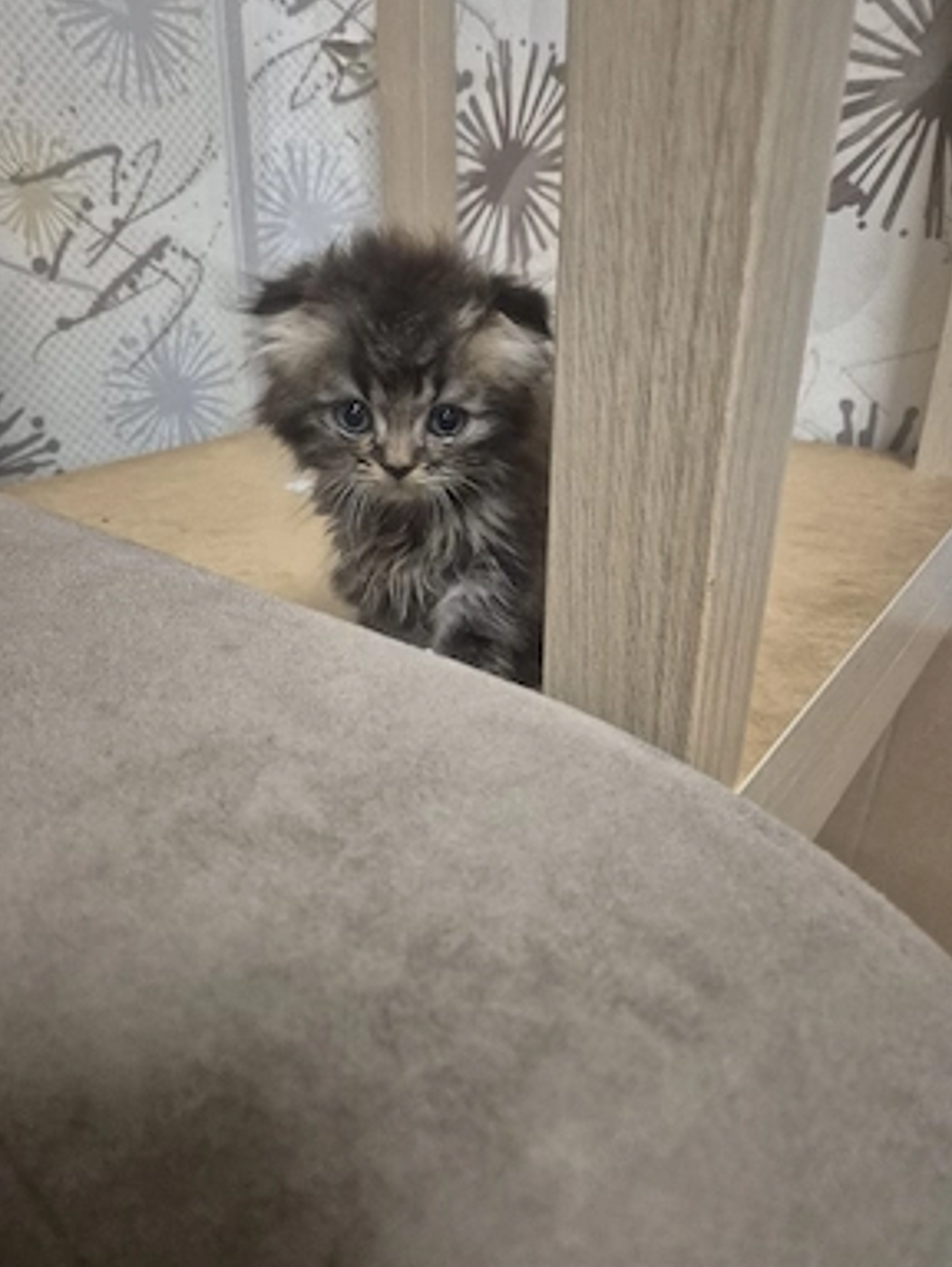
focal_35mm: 24
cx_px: 469
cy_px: 642
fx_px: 879
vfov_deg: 71.5
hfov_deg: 56.9
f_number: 1.8
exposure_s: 1/100
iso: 1250
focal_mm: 5.4
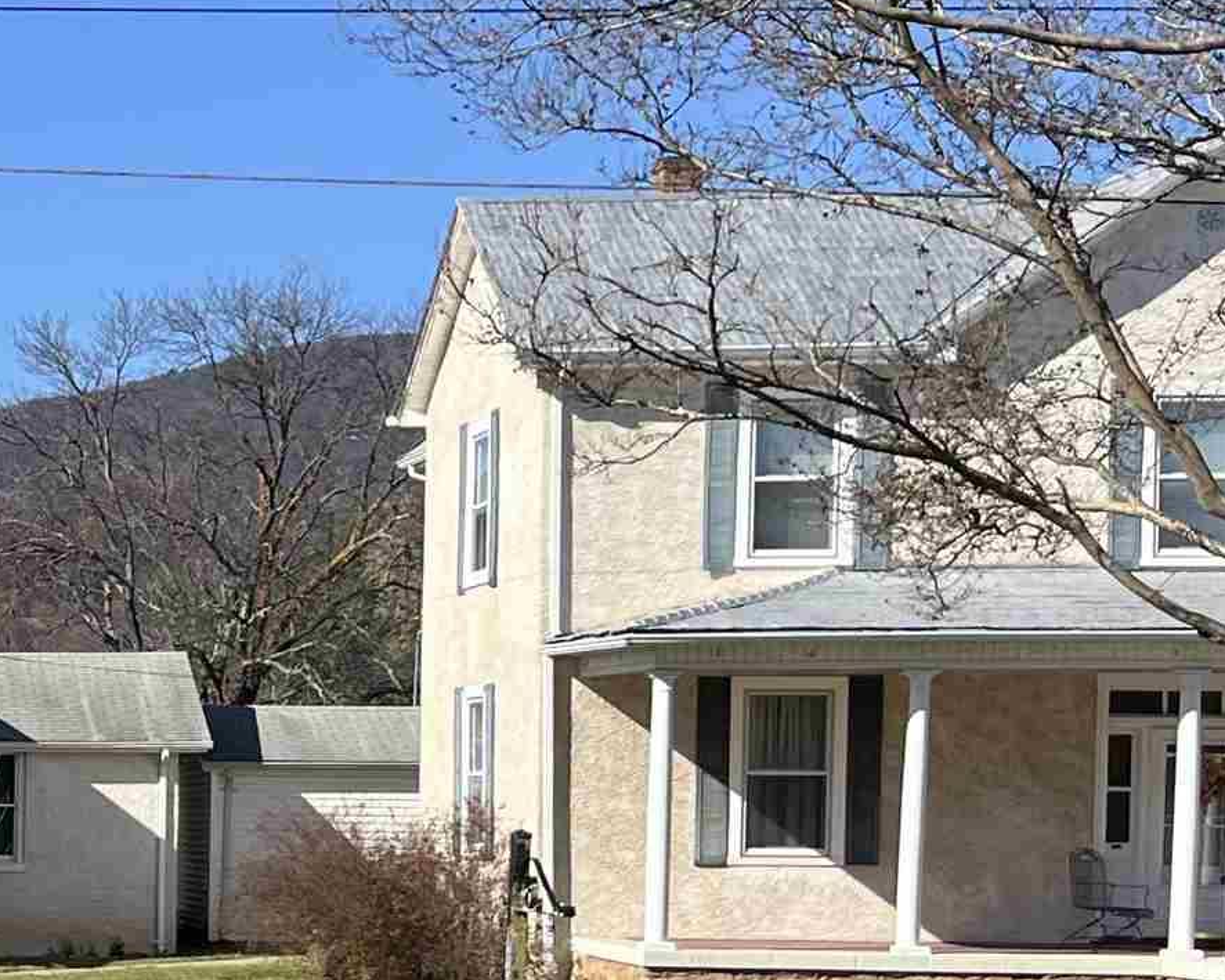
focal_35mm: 88
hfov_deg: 18.3
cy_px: 851
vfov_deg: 17.3
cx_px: -805
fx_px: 3191
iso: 50
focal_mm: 5.1
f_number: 1.6
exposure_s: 1/3745
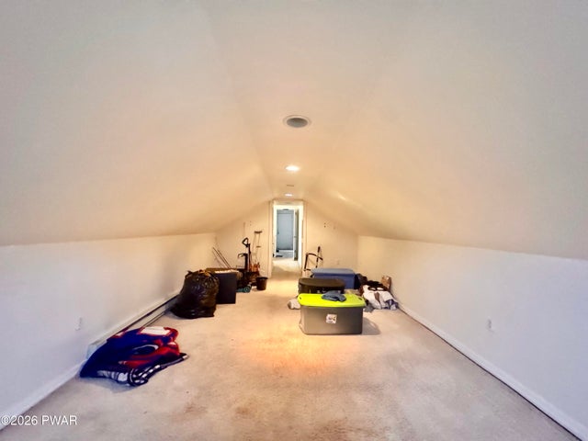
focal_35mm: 14
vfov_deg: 85.7
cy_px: 220
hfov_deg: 102.1
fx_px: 238
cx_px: 294
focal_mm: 2.22
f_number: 2.2
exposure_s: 1/60
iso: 1250
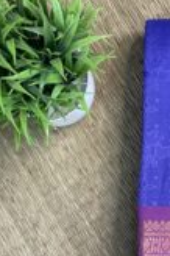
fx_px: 468
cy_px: 198
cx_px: 156
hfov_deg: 20.1
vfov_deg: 29.9
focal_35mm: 66
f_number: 1.6
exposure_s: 1/60
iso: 500
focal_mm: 4.2
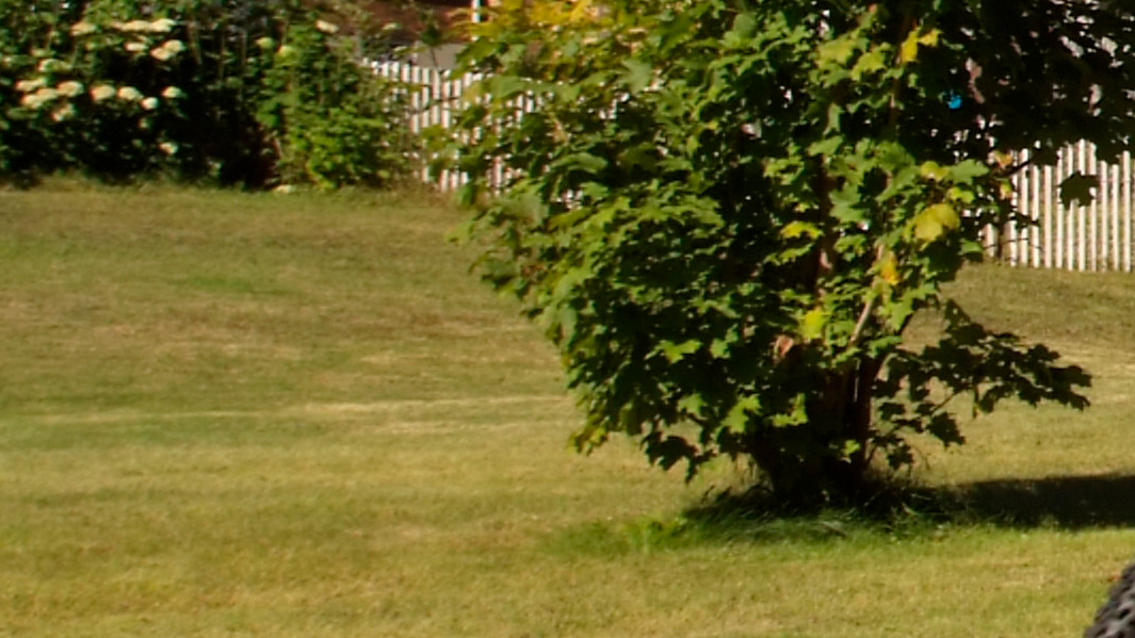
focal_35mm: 109
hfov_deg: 15.7
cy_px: 195
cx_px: 2232
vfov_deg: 11.1
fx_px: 3280
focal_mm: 17
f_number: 8
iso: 200
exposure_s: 1/500
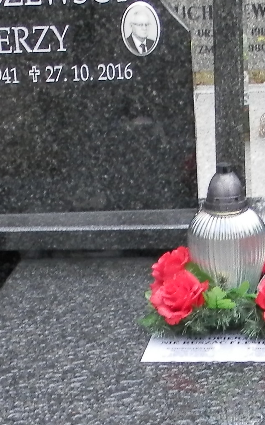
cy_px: 381
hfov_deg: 10.9
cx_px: 230
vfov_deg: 17.1
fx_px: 1387
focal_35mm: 120
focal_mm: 4.5
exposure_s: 1/30
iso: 160
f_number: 3.1
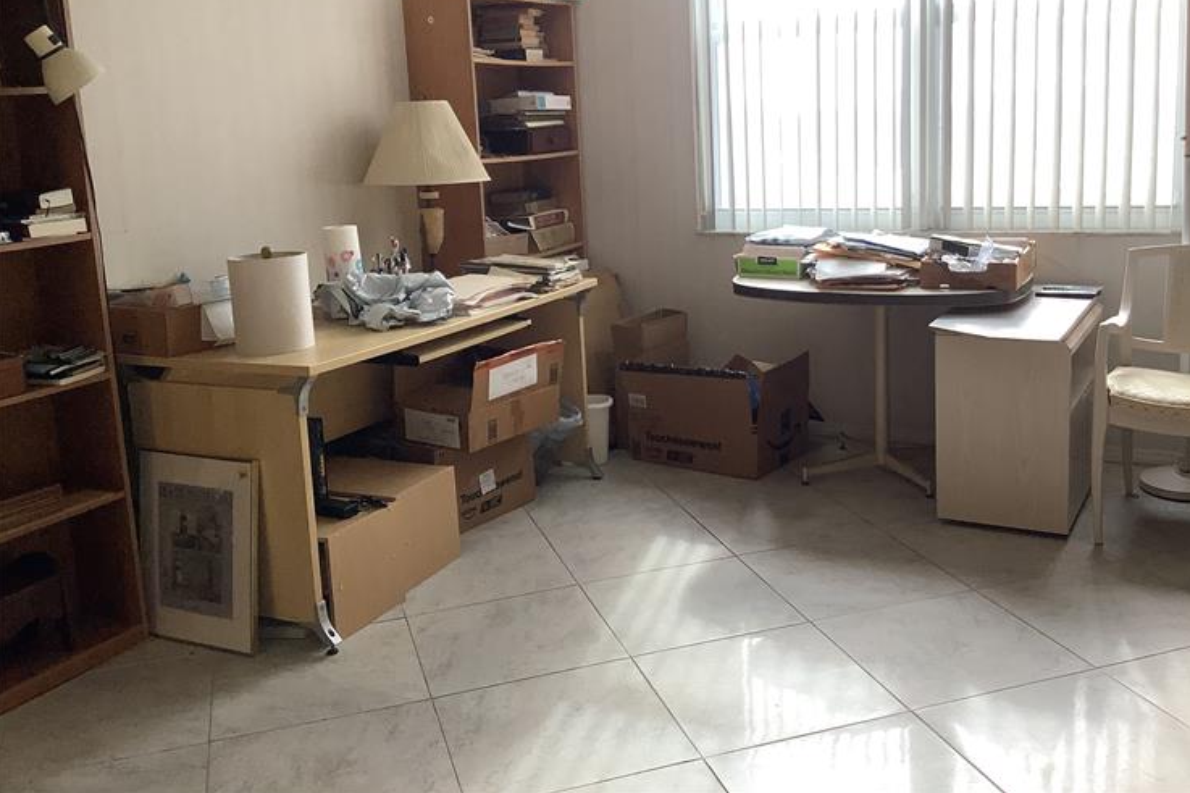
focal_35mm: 35
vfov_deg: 37.7
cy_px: 312
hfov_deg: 54.4
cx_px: 641
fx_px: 1157
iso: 80
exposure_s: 1/120
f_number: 2.4
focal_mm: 3.3
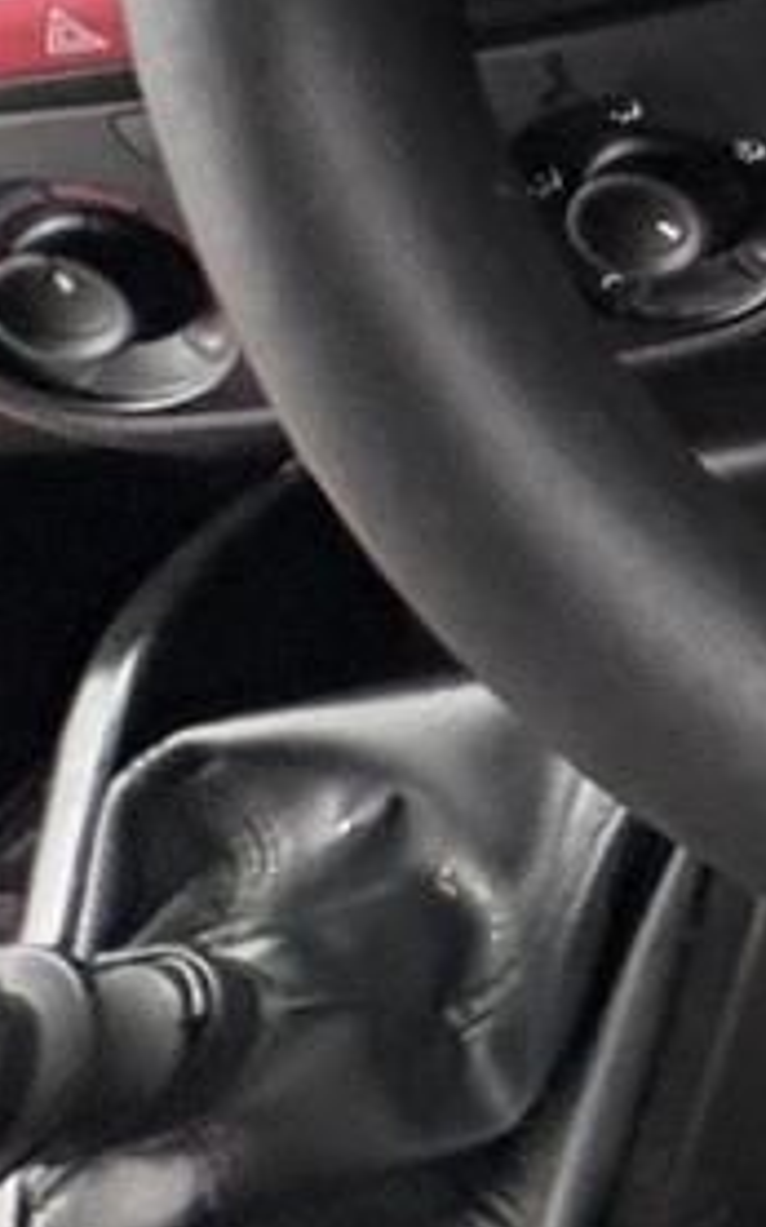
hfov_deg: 15.5
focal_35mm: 48
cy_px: -155
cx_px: 1802
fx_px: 1604
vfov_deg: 35.2
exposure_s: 1/73
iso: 200
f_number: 2.2
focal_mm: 2.22
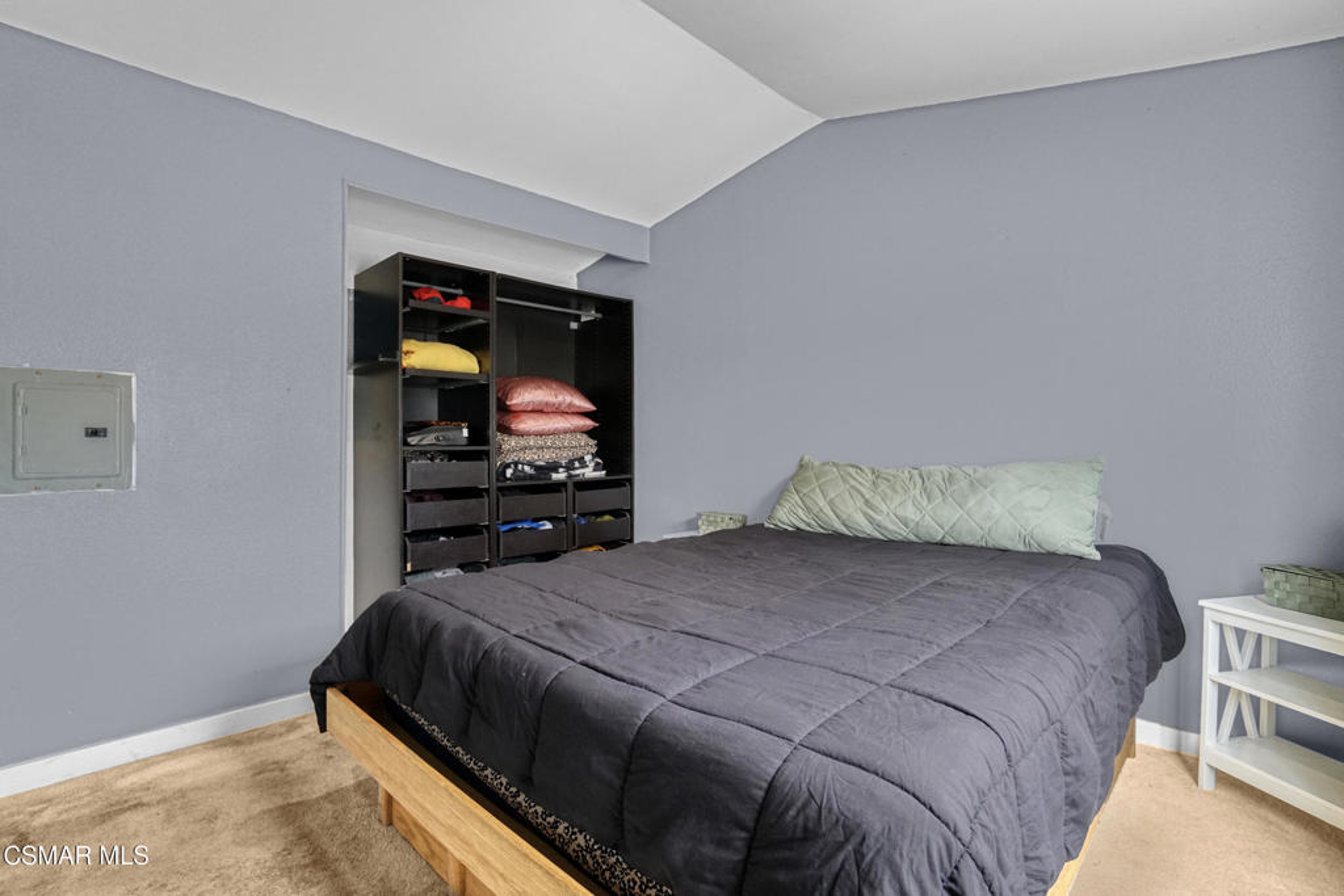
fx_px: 560
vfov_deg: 77.3
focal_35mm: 15
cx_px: 672
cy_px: 448
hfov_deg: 100.4
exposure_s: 1/50
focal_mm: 10
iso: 3200
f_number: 4
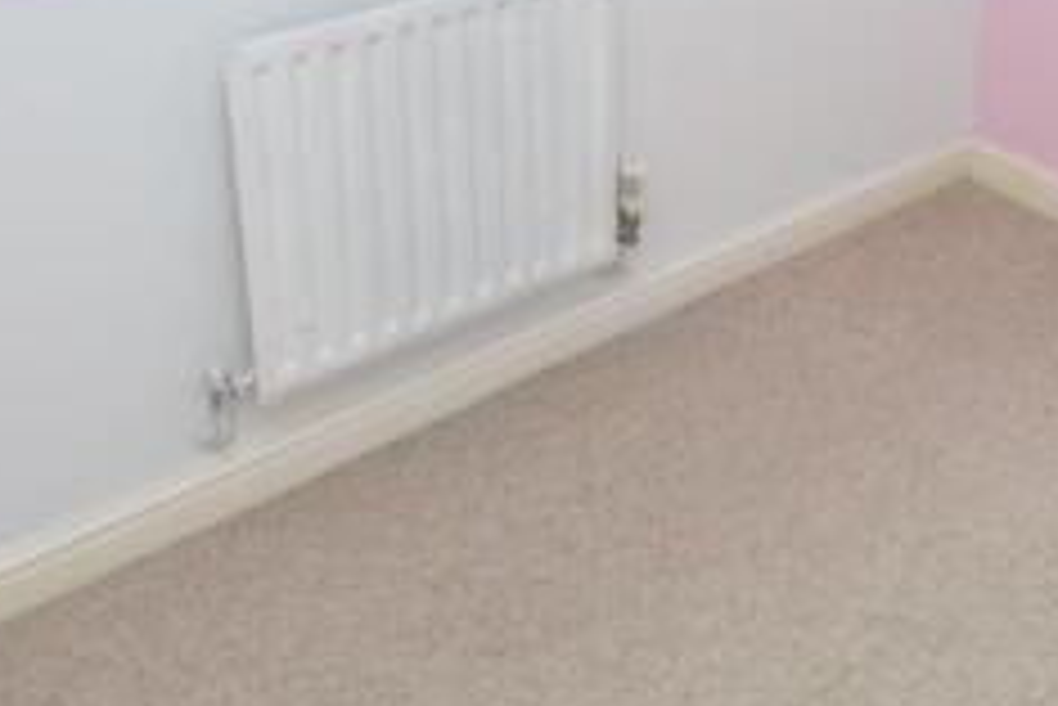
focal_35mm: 50
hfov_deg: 39.2
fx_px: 1470
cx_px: 680
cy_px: -16
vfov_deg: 25.6
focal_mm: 12
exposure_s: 1/60
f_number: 4
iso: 500
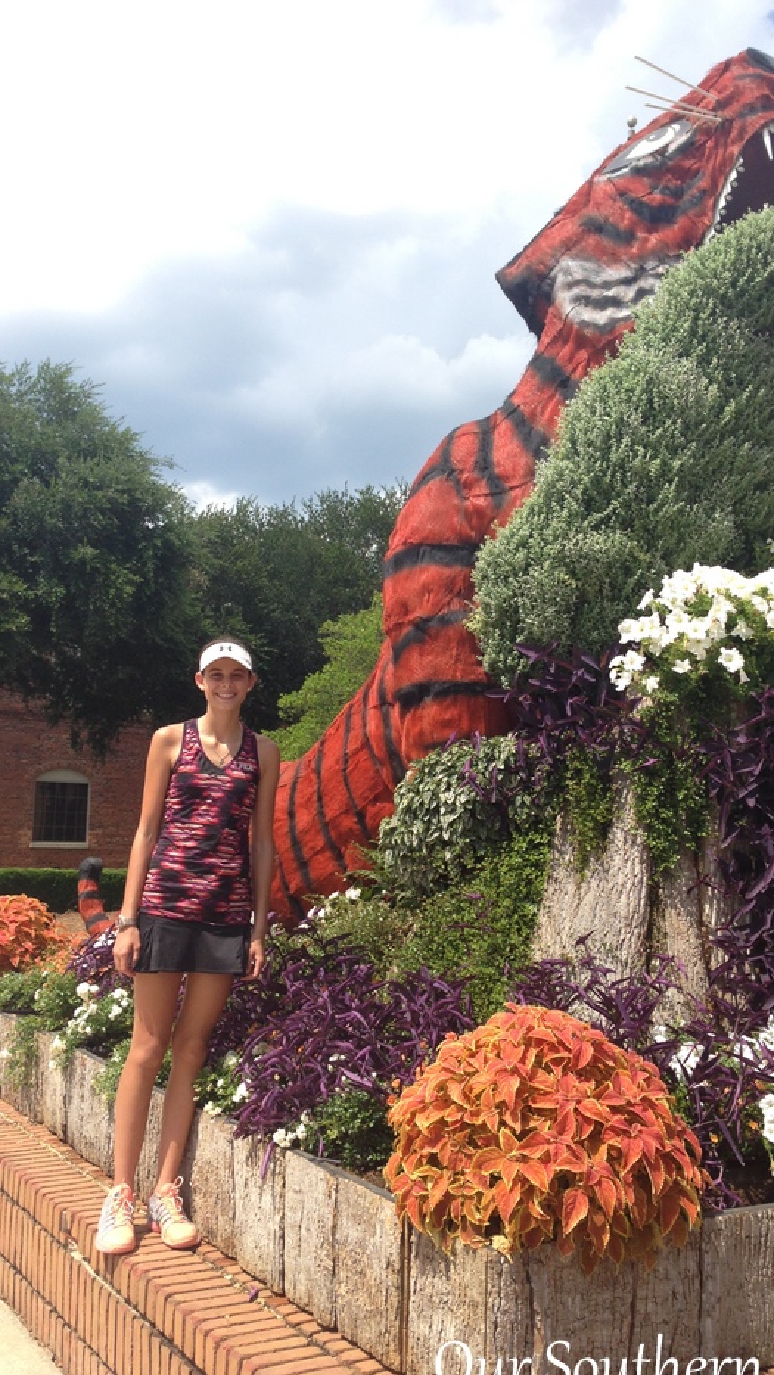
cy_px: 700
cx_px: 417
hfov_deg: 32.0
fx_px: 1350
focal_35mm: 37
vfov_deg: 54.0
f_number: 2.4
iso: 50
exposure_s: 1/1085
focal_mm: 4.12
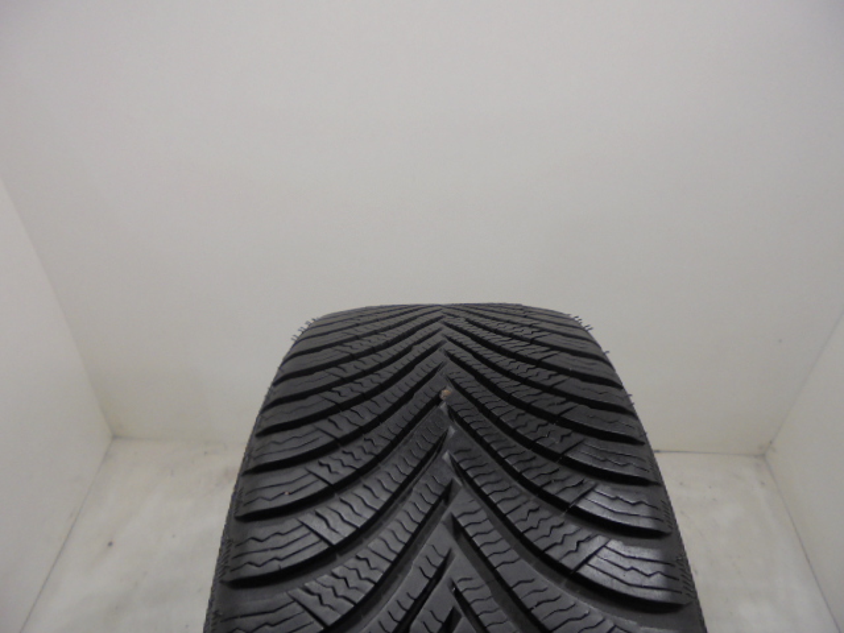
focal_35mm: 26
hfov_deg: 67.3
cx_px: 422
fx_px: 634
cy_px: 316
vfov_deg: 53.1
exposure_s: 1/30
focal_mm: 4.6
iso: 100
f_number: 3.5
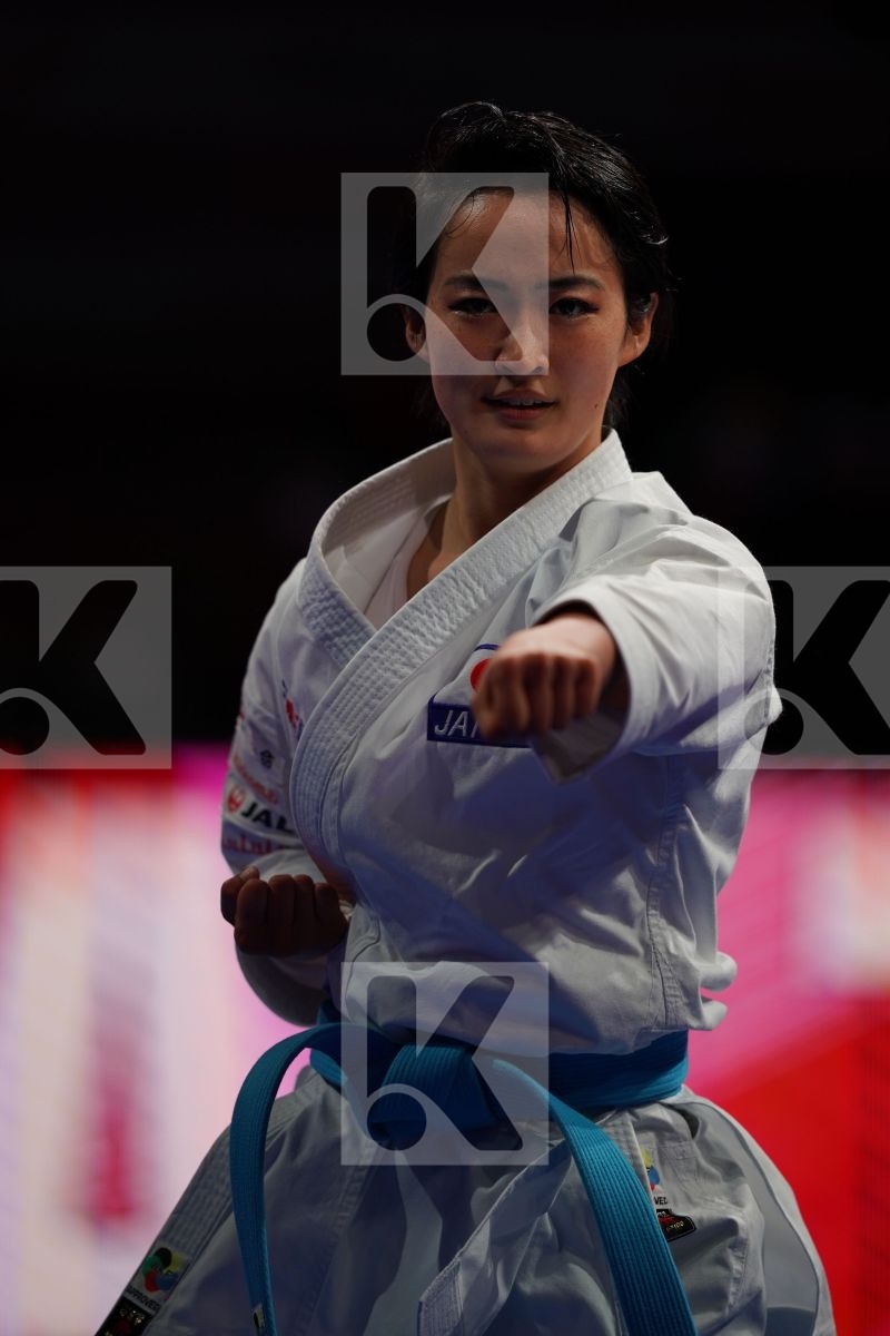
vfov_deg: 5.2
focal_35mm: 400
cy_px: 668
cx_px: 445
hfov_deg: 3.4
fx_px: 14832
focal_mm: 400
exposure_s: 1/500
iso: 640
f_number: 2.8
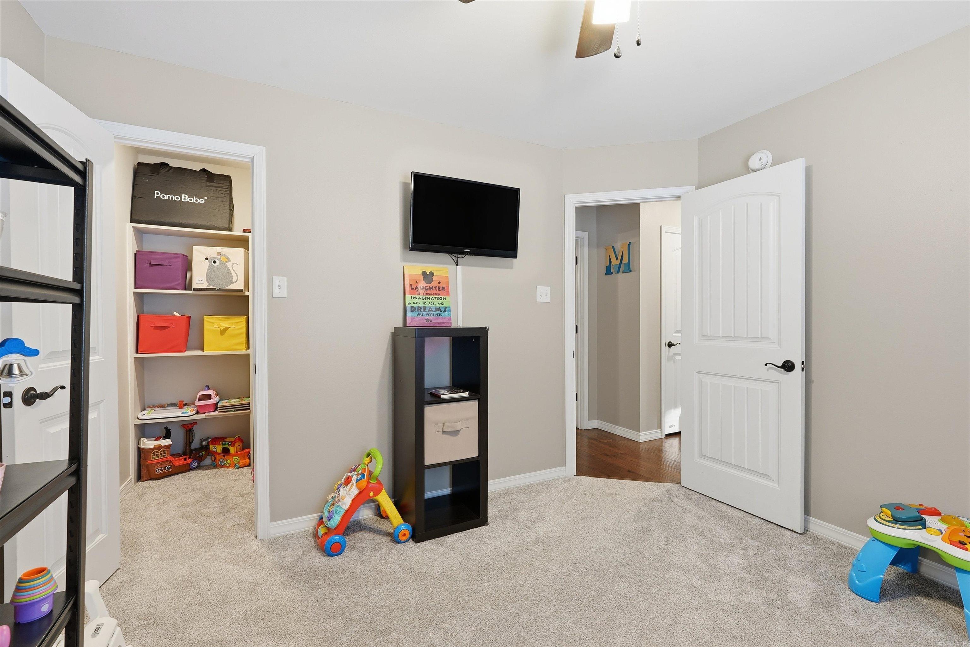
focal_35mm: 16
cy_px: 324
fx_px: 431
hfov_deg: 96.7
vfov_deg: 73.8
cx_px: 485
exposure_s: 1/10
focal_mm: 16
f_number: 9
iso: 250
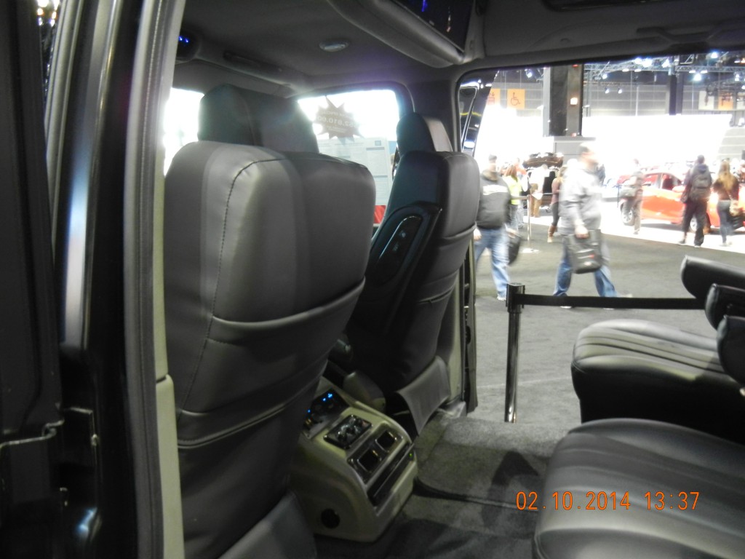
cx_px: 372
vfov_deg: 46.8
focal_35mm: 30
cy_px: 280
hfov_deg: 60.0
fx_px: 646
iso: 200
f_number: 3.5
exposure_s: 1/2.2
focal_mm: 5.4
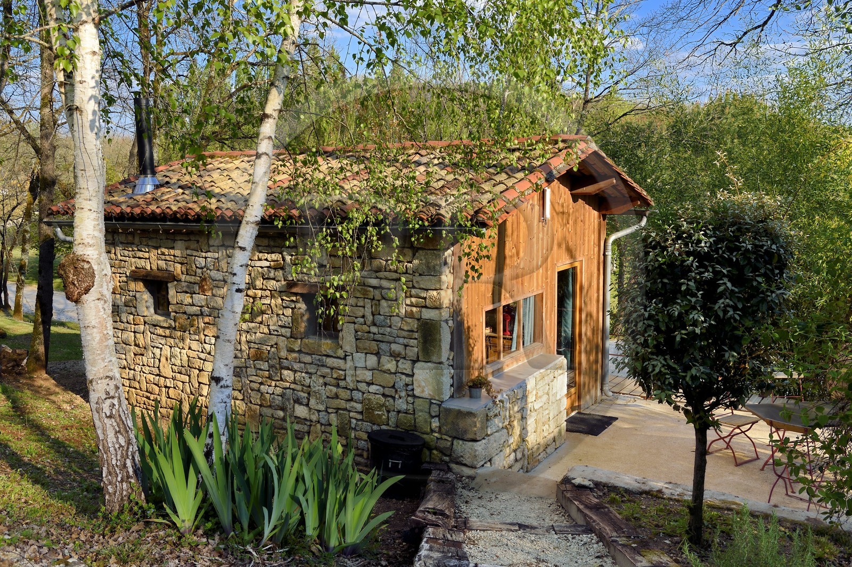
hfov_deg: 58.7
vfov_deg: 41.1
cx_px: 426
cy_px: 284
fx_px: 757
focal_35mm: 32
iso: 200
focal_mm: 32
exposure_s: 1/200
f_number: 10
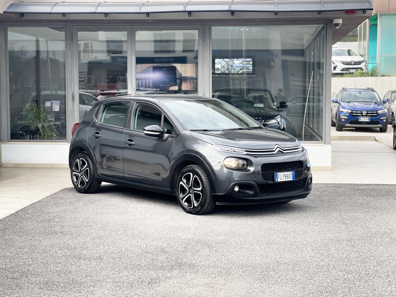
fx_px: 732
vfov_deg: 22.9
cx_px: 198
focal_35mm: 64
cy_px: 148
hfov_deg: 30.3
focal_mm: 7.5
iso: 32
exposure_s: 1/121
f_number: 2.2
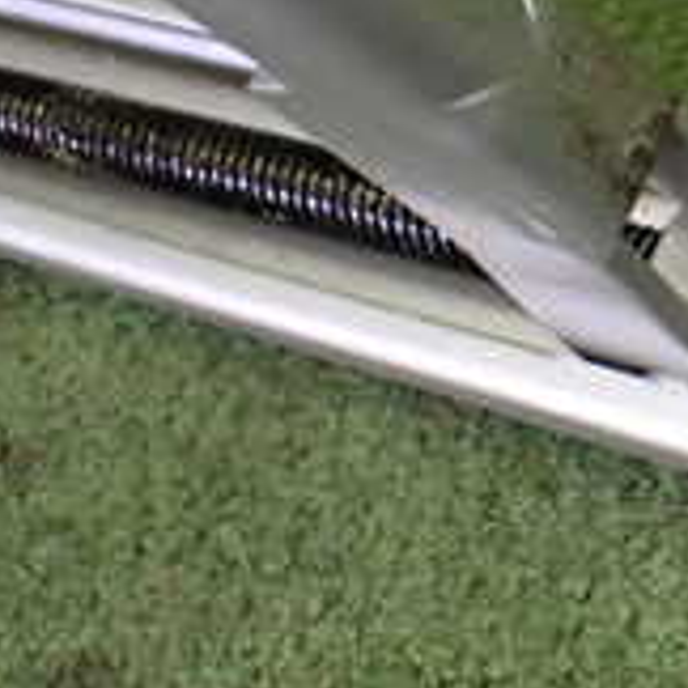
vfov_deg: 17.7
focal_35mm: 98
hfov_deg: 16.7
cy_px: 229
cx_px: 913
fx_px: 2204
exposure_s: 1/125
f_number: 2.3
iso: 400
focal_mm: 5.4
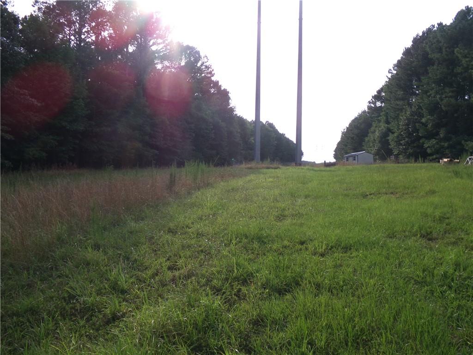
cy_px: 178
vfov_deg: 49.7
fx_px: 383
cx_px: 236
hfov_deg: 63.4
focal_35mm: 28
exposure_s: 1/70
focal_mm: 5
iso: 100
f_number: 11.31
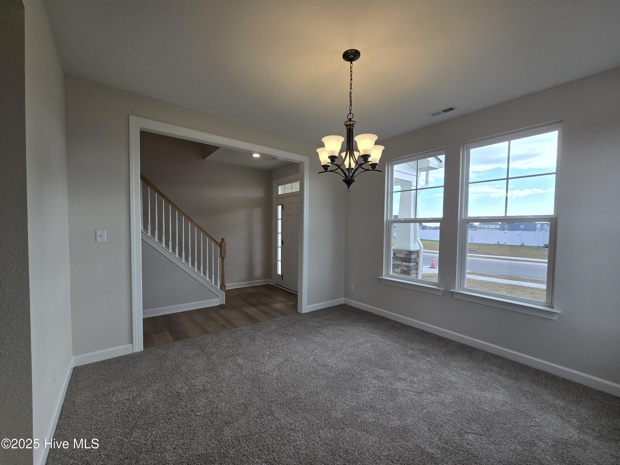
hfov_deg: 106.2
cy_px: 232
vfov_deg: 89.9
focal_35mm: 13
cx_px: 310
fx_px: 233
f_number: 2.2
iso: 50
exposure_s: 1/271
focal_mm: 2.2
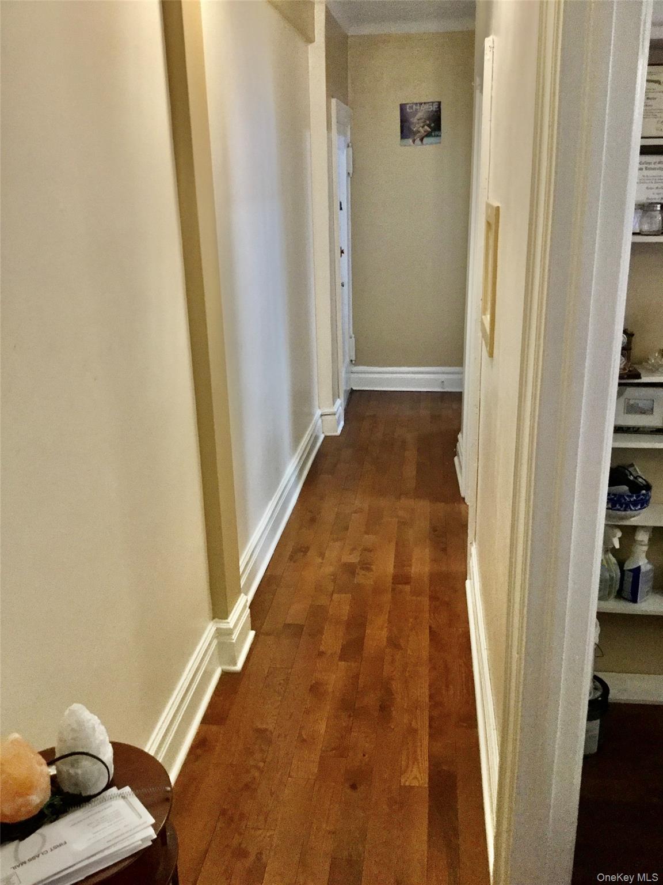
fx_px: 792
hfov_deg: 45.4
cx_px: 332
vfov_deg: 58.4
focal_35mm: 31
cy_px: 442
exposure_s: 1/33
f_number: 2.4
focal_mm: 3.3
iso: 200
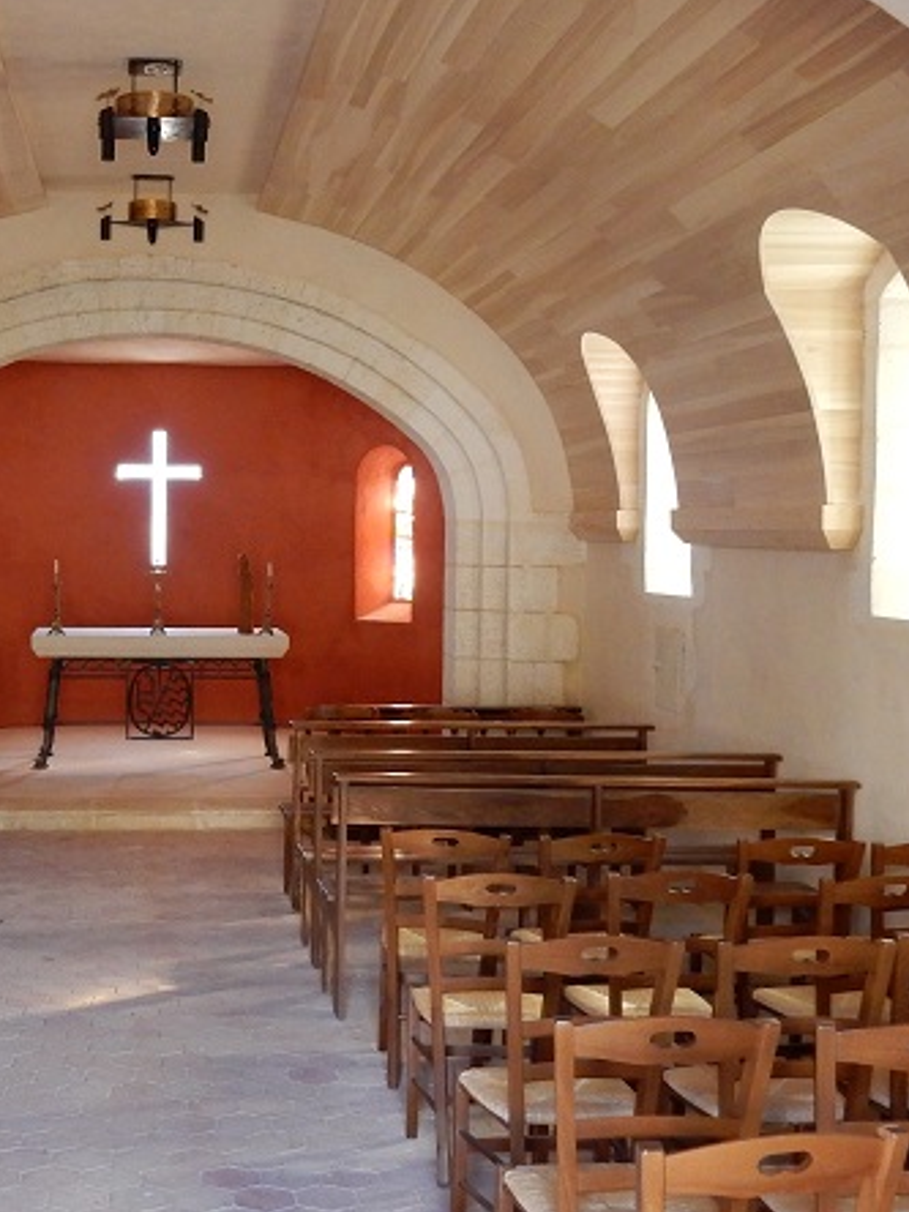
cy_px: 549
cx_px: 197
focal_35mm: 45
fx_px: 1576
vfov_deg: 42.0
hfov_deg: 31.4
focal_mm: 4.5
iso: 400
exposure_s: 1/20
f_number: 3.7
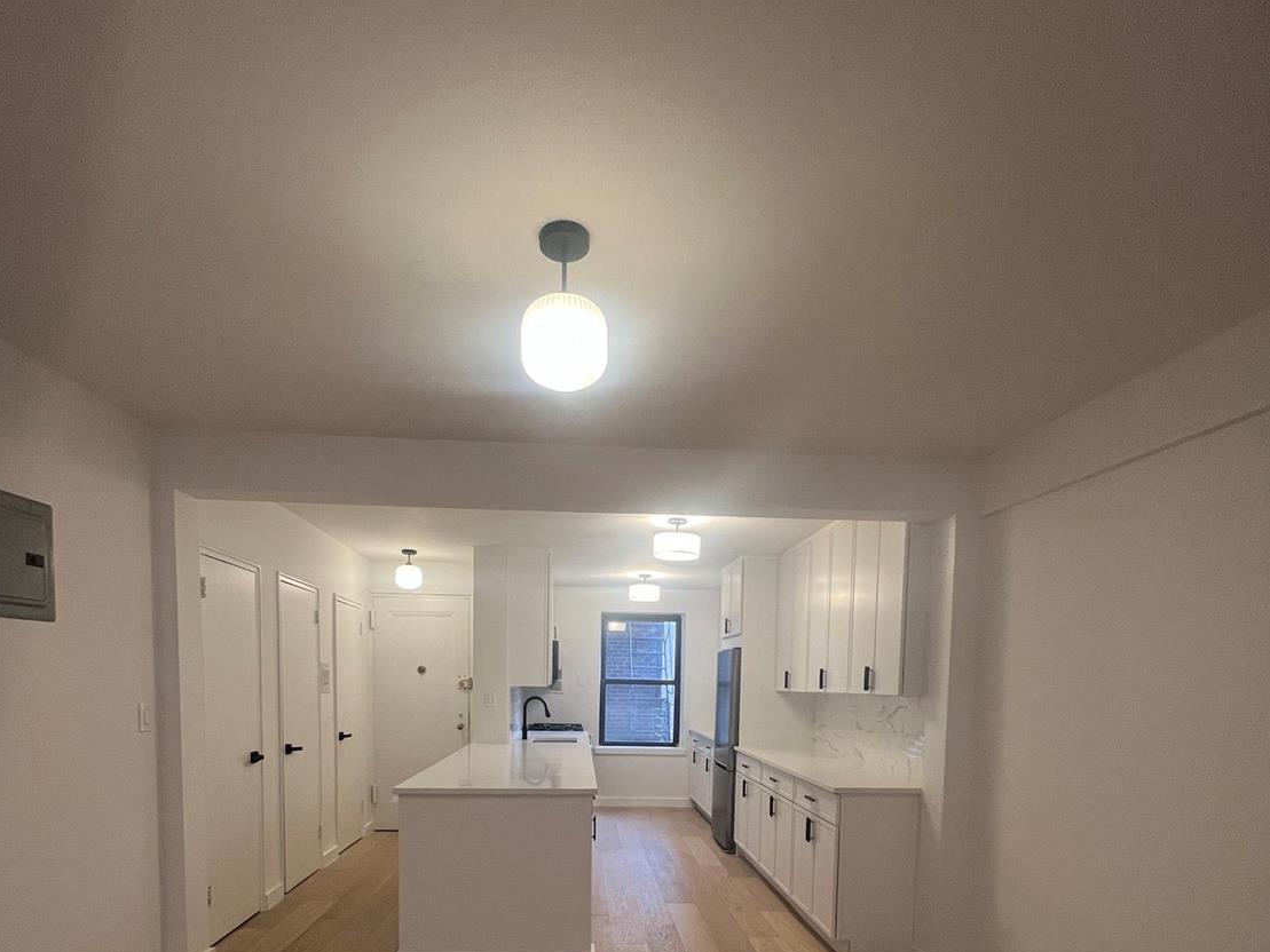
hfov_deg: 87.7
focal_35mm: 18
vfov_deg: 66.5
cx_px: 618
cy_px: 730
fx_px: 660
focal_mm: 1.57
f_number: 1.8
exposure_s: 1/120
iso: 160
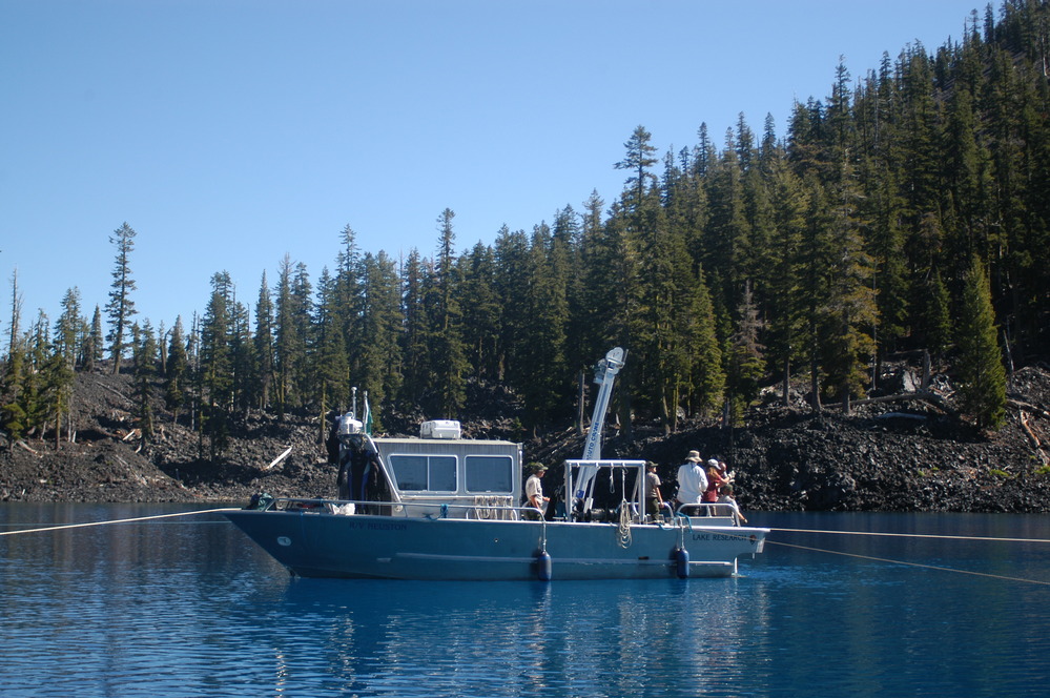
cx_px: 525
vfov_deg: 25.7
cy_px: 349
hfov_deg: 37.9
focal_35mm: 52
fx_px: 1530
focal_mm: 35
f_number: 4.5
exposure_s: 1/640
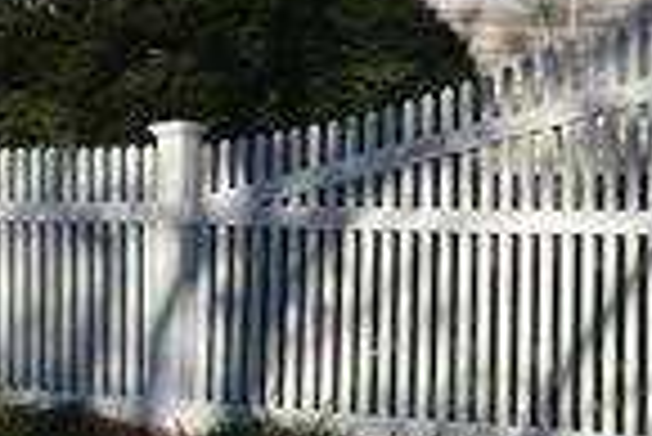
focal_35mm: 86
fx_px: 1559
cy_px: 52
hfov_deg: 22.6
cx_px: 674
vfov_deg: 15.8
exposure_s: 1/8130
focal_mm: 6.76
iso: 80
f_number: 1.78
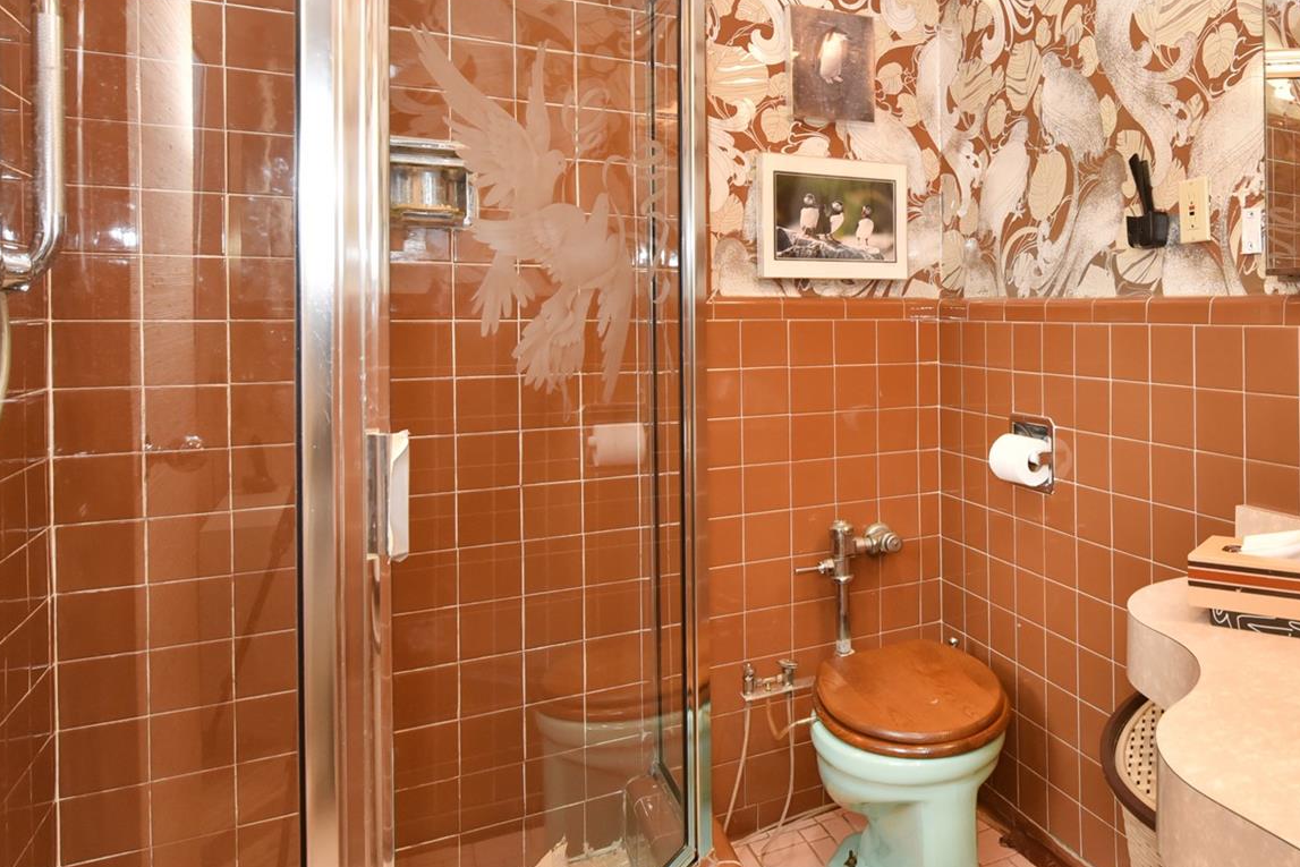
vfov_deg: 50.1
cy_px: 271
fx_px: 903
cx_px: 1025
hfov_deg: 65.6
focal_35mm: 25
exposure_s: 1/50
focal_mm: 14
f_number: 7.1
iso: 1600
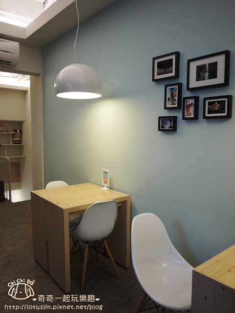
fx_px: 253
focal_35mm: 28
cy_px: 156
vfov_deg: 63.4
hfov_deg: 49.7
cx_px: 118
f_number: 2.5
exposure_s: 1/60
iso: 320
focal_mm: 14
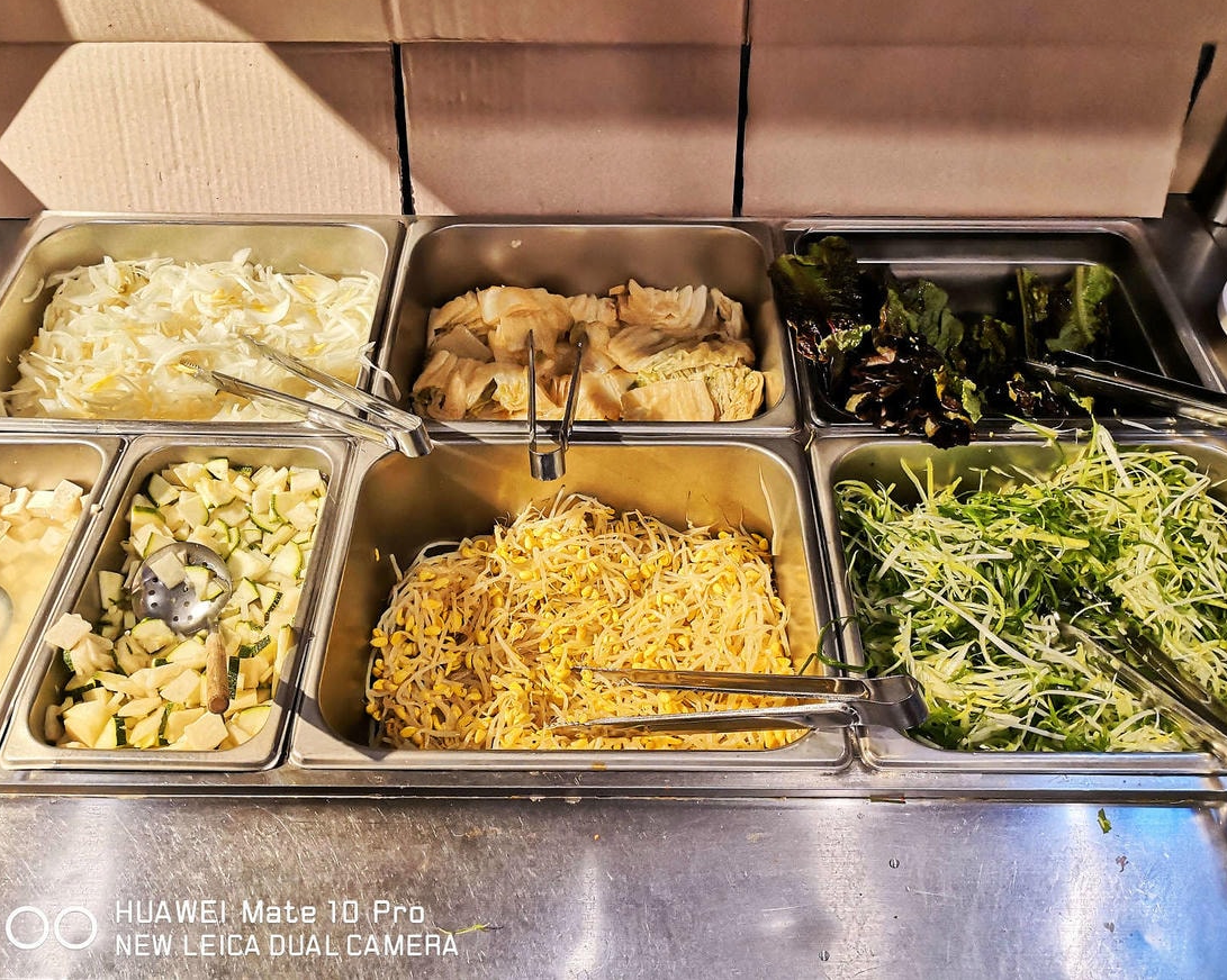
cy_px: 475
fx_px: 1053
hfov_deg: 60.5
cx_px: 629
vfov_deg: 49.9
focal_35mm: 29
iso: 200
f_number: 1.6
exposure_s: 3
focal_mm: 3.95
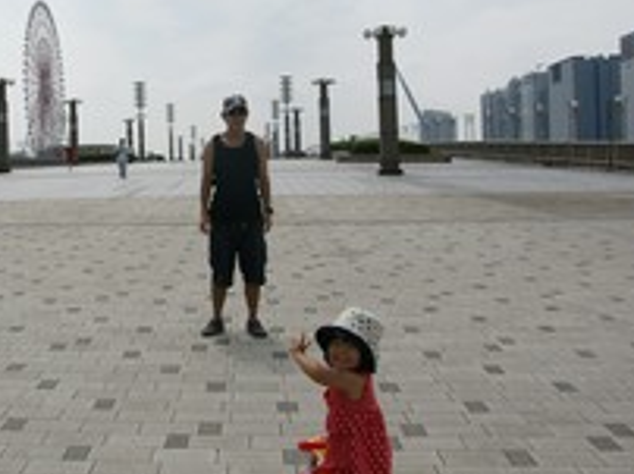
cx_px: 135
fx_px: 878
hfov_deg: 38.3
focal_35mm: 48
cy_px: 184
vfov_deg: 30.1
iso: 200
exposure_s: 1/800
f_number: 9
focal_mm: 16
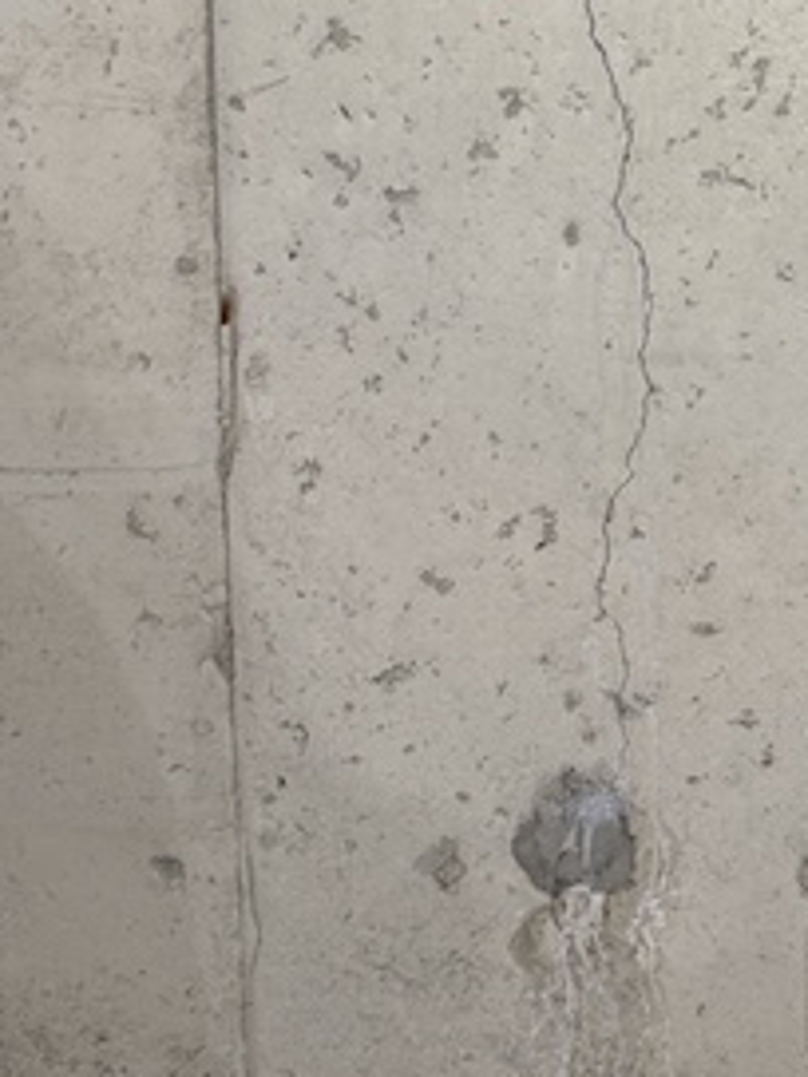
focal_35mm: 74
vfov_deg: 24.0
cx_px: 709
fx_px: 2303
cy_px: -210
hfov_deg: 19.6
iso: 160
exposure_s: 1/120
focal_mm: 6.76
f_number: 1.78
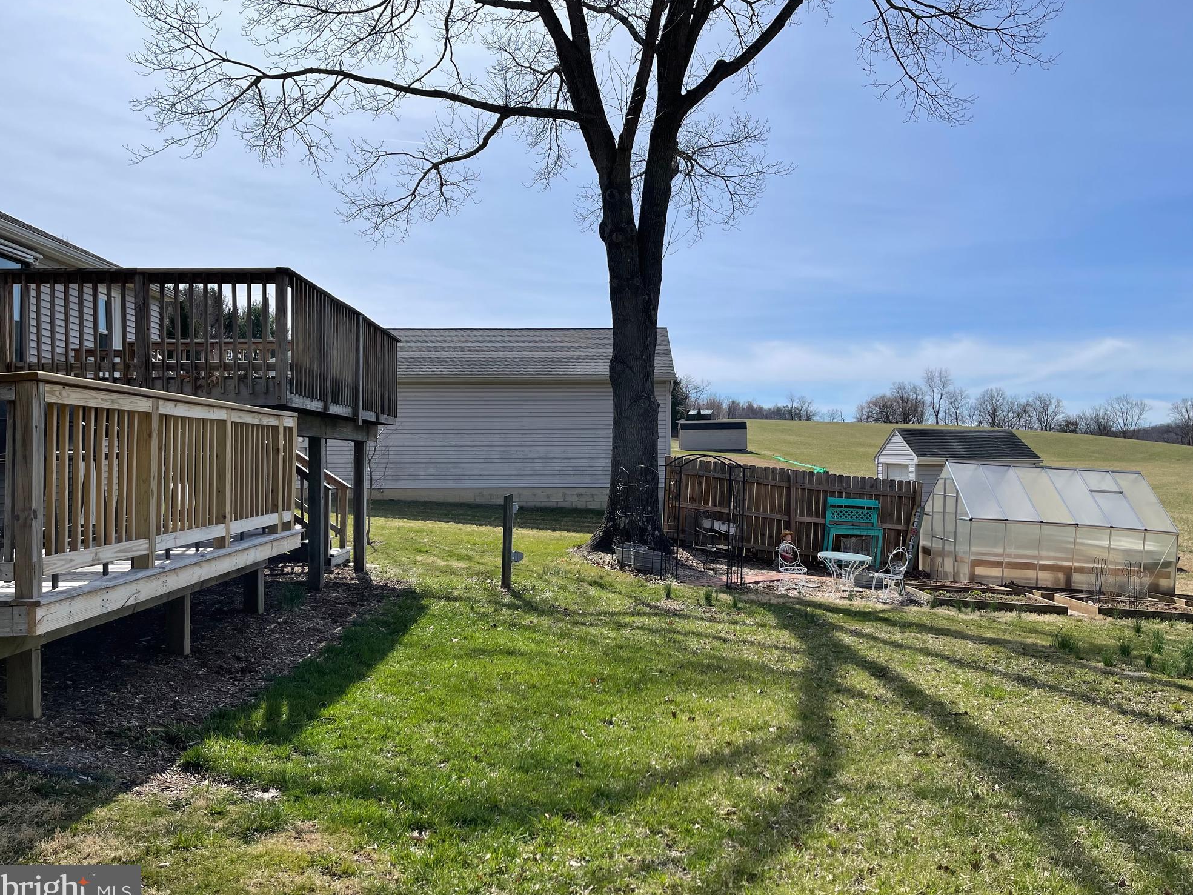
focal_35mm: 26
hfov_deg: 67.3
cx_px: 610
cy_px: 449
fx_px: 896
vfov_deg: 53.1
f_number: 1.6
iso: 32
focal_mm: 5.1
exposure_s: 1/5376
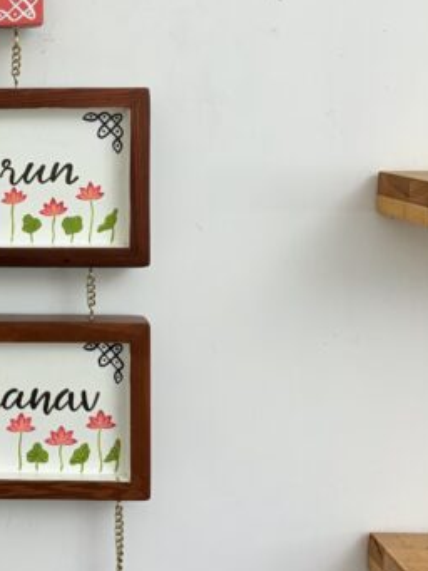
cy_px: 179
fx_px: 1005
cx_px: -65
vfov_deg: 31.4
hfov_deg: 22.4
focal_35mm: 61
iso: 100
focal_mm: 5.96
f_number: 1.6
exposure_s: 1/100
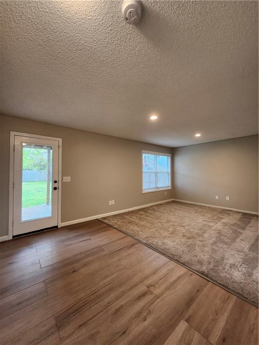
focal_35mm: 13
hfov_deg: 89.9
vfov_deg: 106.2
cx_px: 130
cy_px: 172
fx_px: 130
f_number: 2.2
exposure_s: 1/60
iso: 400
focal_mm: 1.74
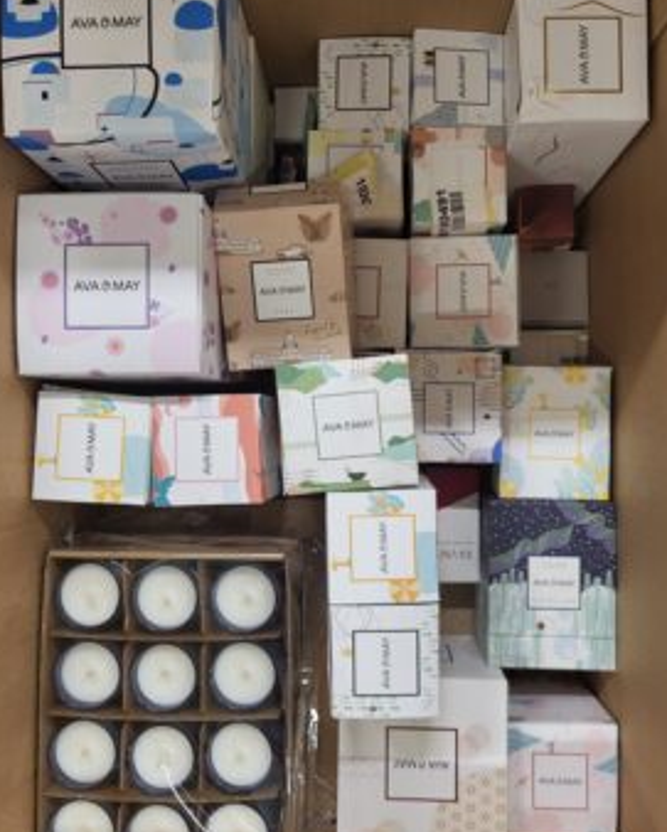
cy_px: 414
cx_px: 352
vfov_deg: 58.7
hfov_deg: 48.5
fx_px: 739
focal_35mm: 30
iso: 160
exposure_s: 1/50
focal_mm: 5.4
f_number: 1.8
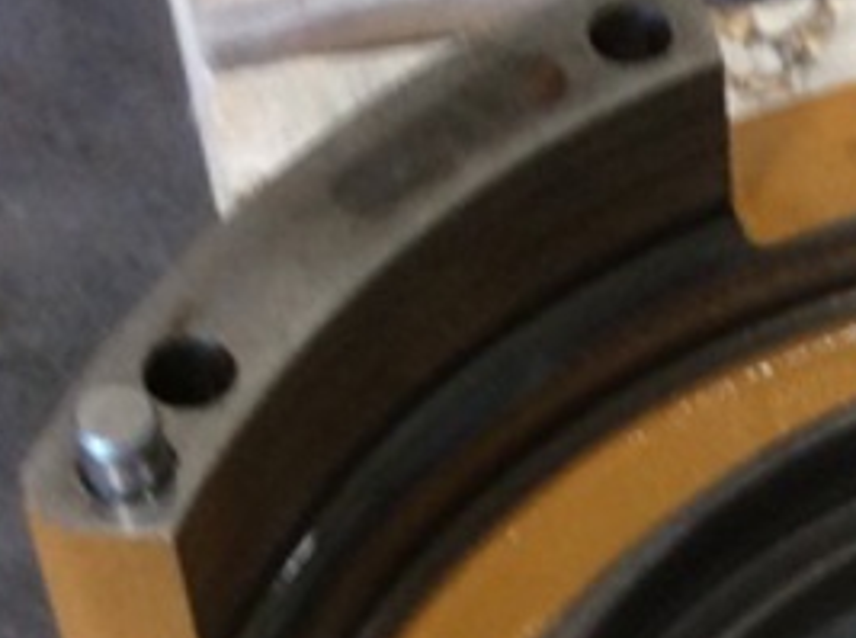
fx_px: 3553
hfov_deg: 13.1
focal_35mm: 144
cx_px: 1234
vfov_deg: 9.8
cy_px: 1098
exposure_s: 1/24
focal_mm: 3.3
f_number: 2.4
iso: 64
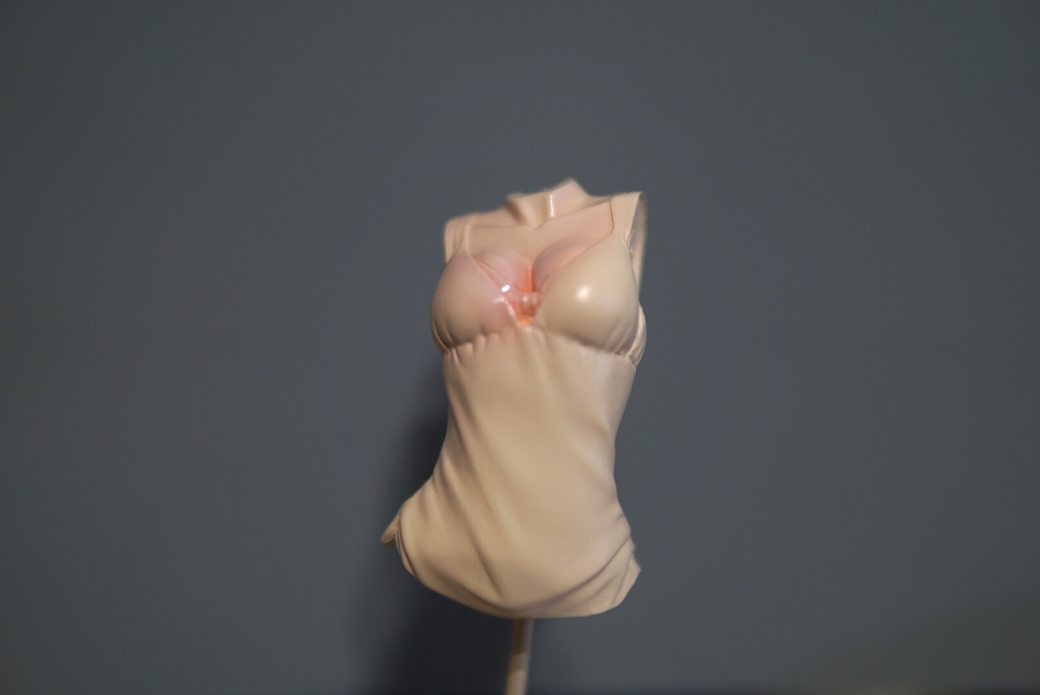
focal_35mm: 45
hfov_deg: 43.6
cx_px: 520
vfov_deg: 29.9
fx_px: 1301
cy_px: 348
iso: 100
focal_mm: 30
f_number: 1.4
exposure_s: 1/125
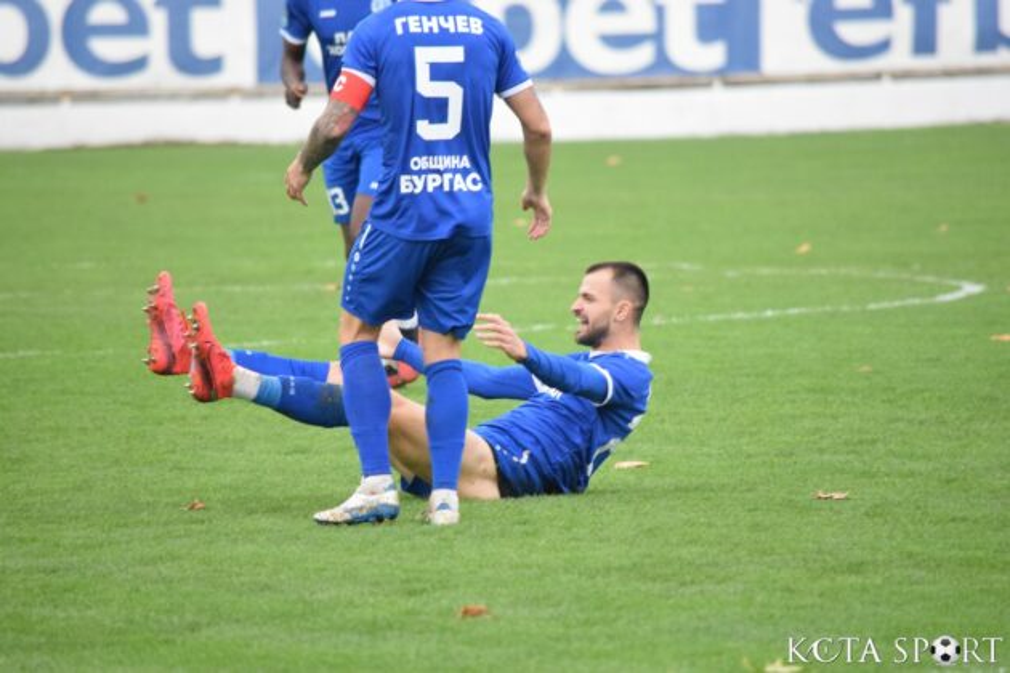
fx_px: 12624
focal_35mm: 450
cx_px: 505
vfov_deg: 3.1
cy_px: 336
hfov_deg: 4.6
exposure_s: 1/800
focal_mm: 300
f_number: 5.6
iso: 3200
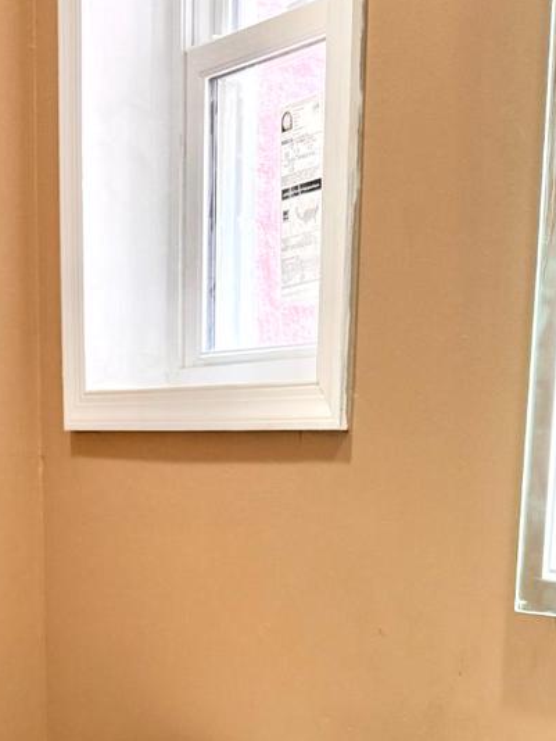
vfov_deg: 26.2
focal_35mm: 69
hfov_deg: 21.3
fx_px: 1477
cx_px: 315
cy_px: 790
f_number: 1.78
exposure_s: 1/167
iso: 200
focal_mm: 6.76
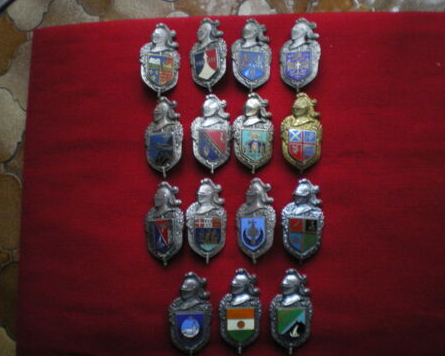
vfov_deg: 37.3
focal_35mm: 40
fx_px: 527
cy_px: 177
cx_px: 227
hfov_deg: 45.8
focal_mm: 6.3
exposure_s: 1/4
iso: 400
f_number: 3.1
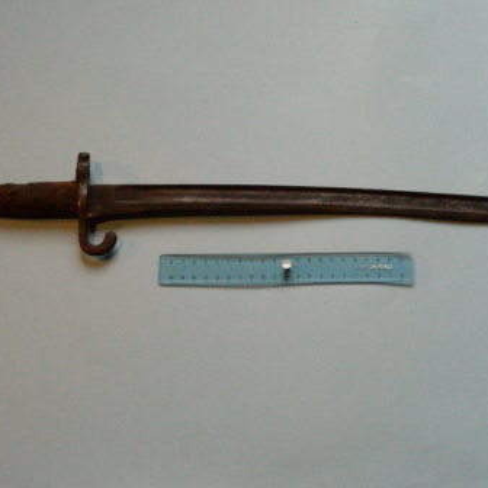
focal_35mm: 92
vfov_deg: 18.9
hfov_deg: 18.9
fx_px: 1467
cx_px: 280
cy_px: 226
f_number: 5.6
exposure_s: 1/358
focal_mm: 11.7
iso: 400
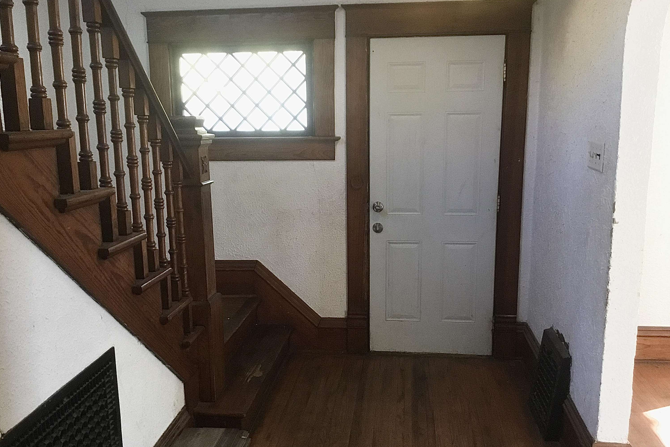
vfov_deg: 40.0
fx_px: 614
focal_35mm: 33
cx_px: 336
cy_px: 234
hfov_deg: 57.2
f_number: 2.4
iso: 125
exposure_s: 1/30
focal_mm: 3.3
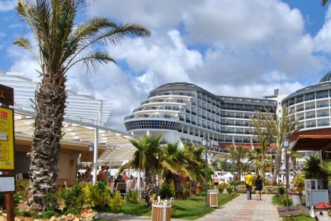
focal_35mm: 37
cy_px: 133
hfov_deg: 51.6
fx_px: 341
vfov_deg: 35.9
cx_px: 195
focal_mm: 10
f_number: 9
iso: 100
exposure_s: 1/320
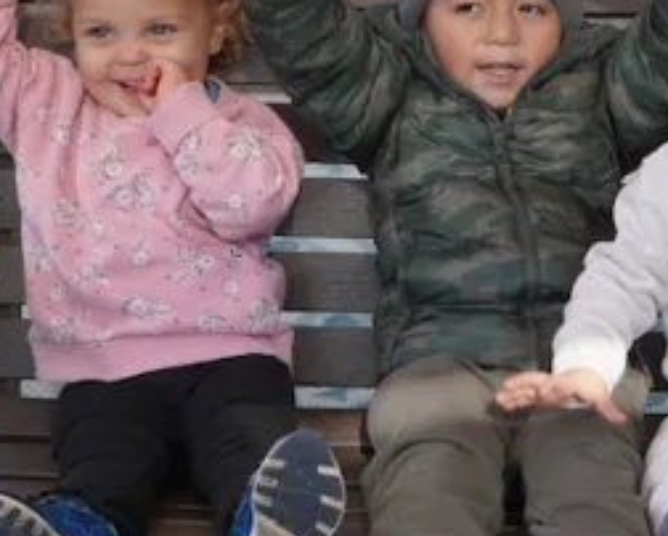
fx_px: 2354
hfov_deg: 16.0
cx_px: 591
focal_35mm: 119
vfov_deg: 13.0
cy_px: 210
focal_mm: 46
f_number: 4.5
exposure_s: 1/200
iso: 100
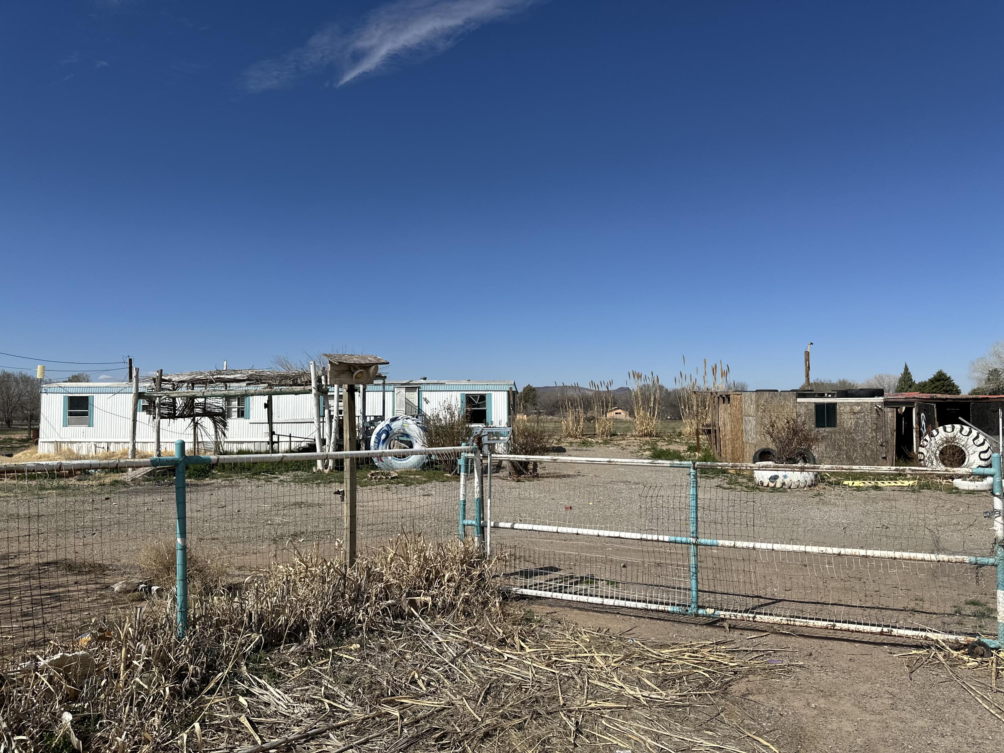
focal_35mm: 24
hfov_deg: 71.6
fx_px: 696
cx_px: 502
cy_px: 376
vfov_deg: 56.8
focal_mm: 6.86
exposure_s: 1/9709
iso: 80
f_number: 1.78
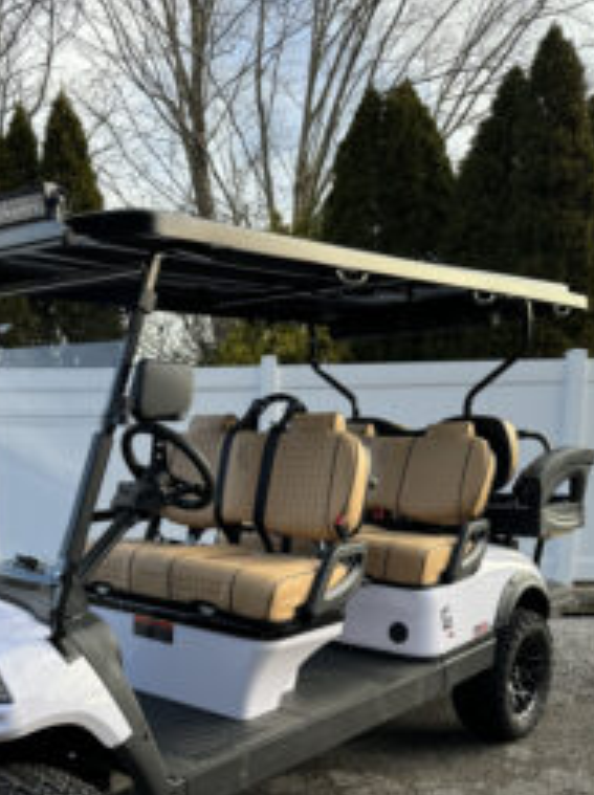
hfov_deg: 37.3
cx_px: 204
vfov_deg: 47.6
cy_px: 575
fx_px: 872
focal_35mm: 38
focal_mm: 6.86
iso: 80
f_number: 1.78
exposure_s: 1/765
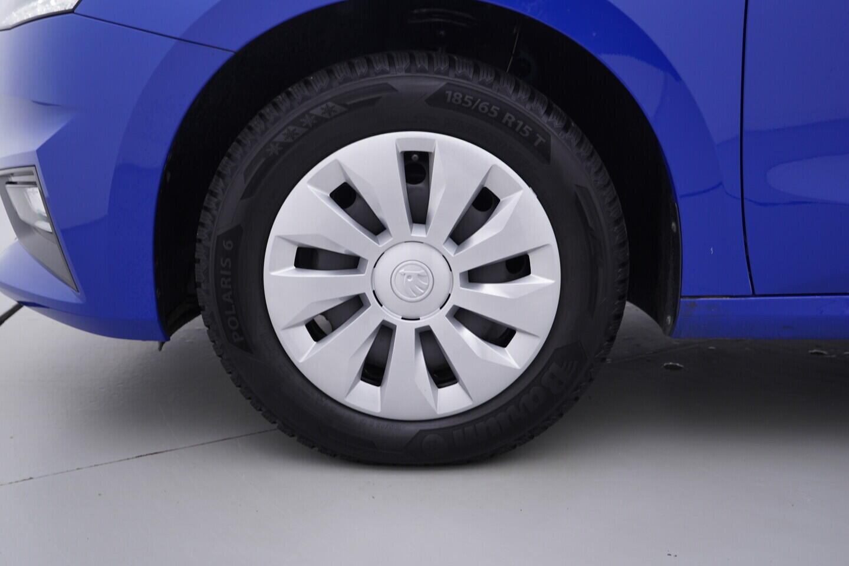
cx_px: 424
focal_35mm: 36
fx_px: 849
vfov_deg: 36.9
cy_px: 283
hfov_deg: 53.1
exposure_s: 1/60
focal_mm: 24
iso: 125
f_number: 3.5
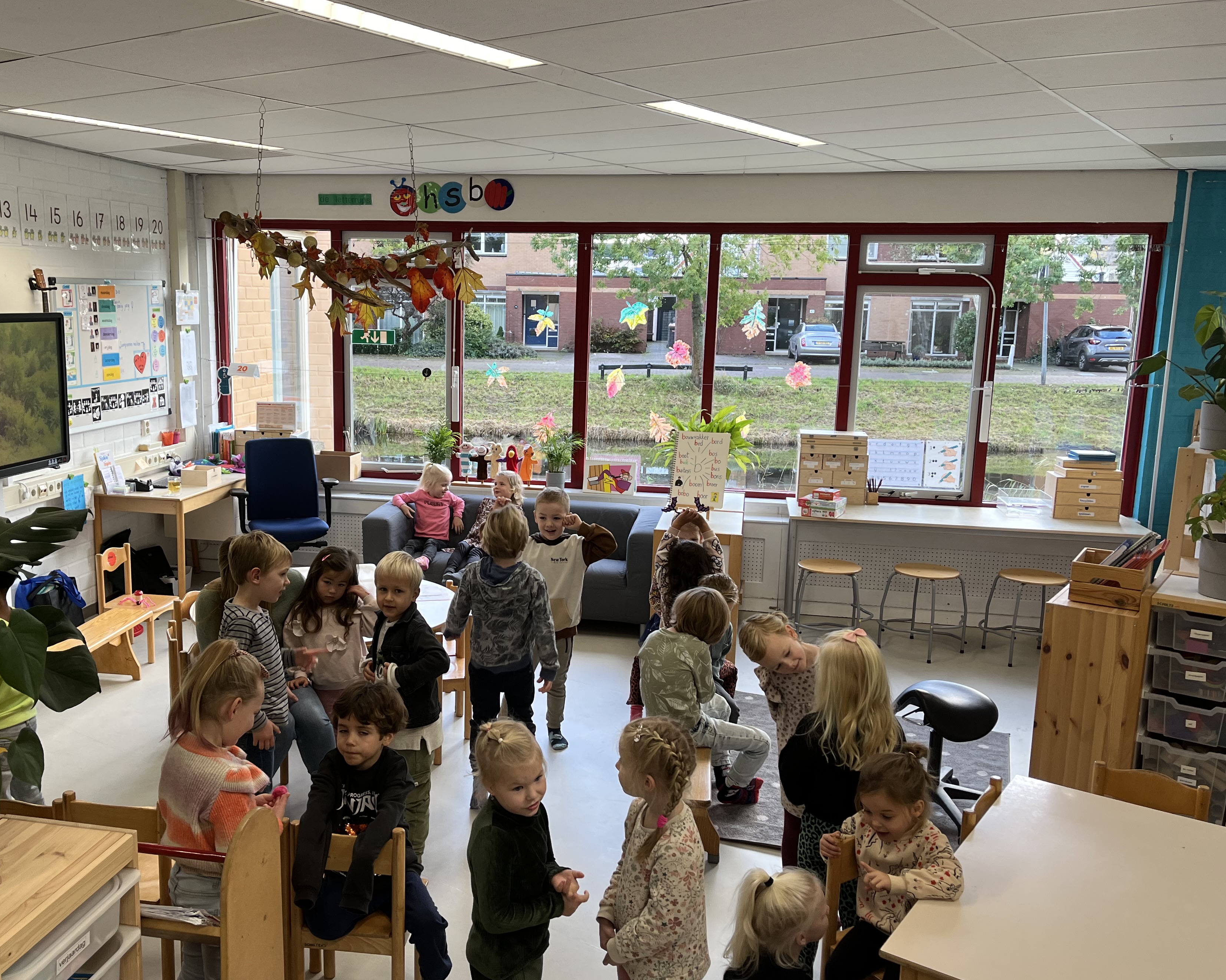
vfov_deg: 47.1
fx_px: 1125
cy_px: 487
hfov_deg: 56.8
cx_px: 502
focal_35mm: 31
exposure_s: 1/100
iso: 80
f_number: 1.6
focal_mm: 5.1
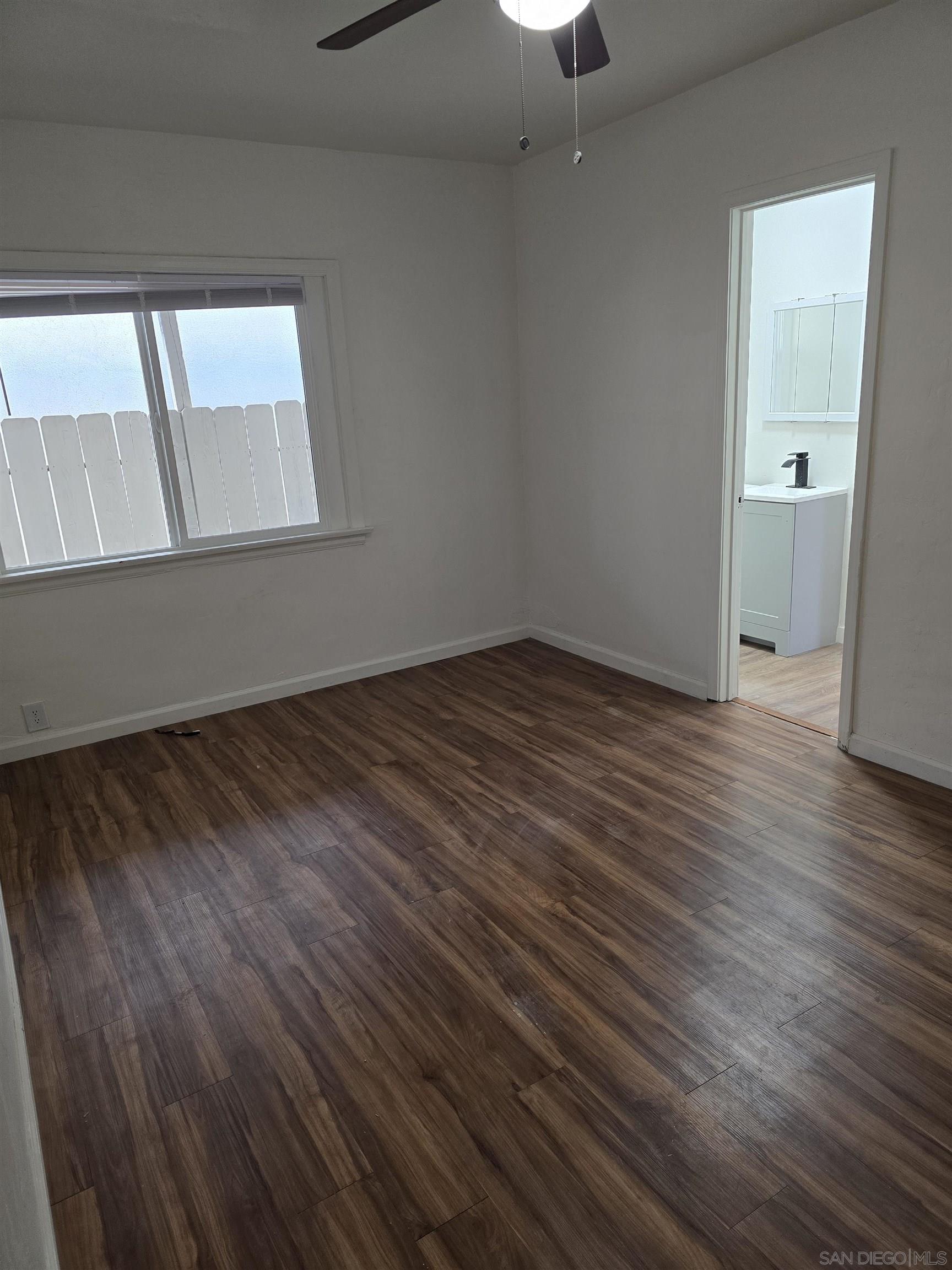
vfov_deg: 73.9
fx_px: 843
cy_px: 635
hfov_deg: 58.9
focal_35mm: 23
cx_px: 476
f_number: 1.7
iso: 320
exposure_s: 1/120
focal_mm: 6.3
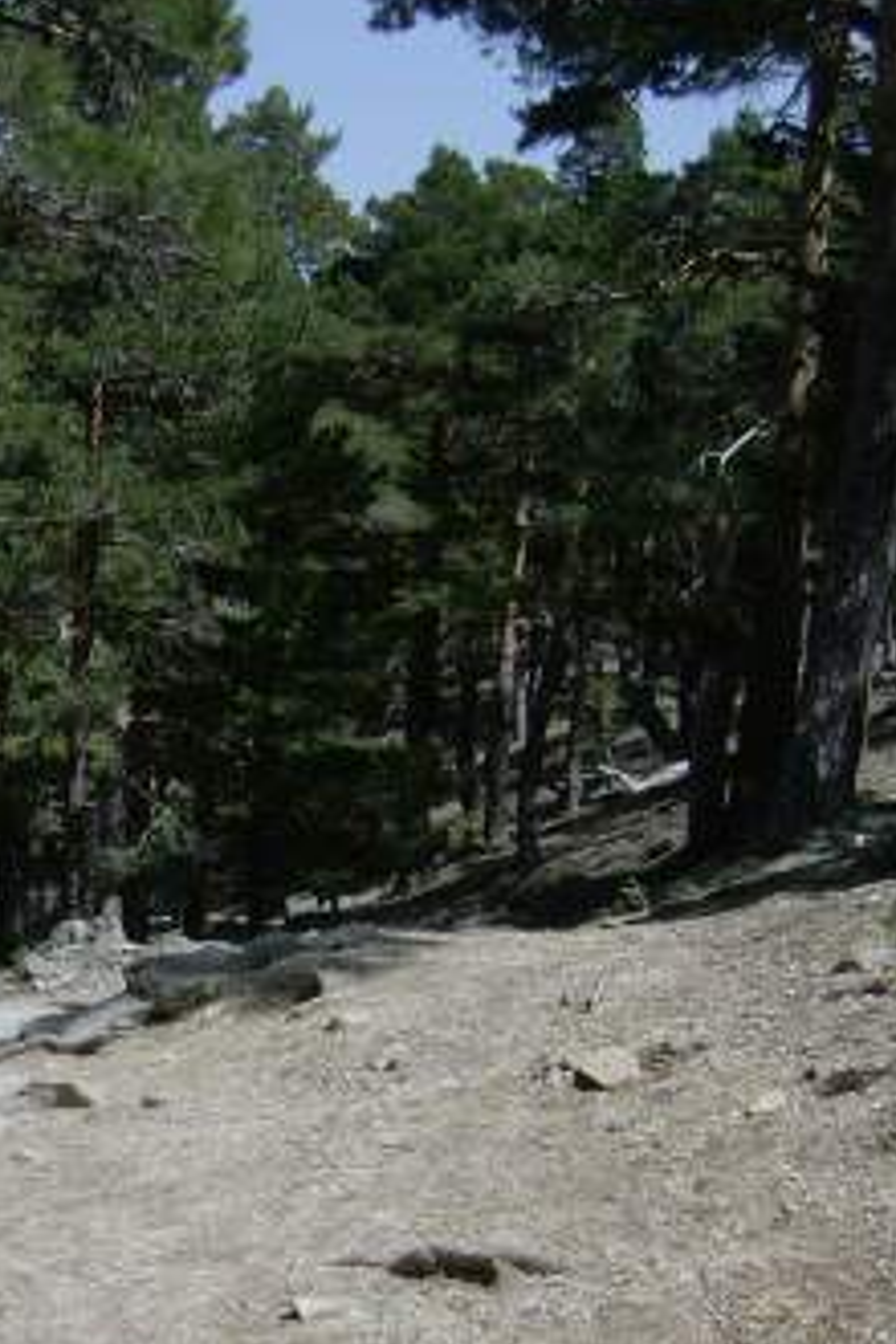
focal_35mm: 73
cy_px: 933
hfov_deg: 18.3
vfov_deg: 27.5
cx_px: 33
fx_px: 2725
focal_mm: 6
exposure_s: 1/1015
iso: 100
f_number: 4.7
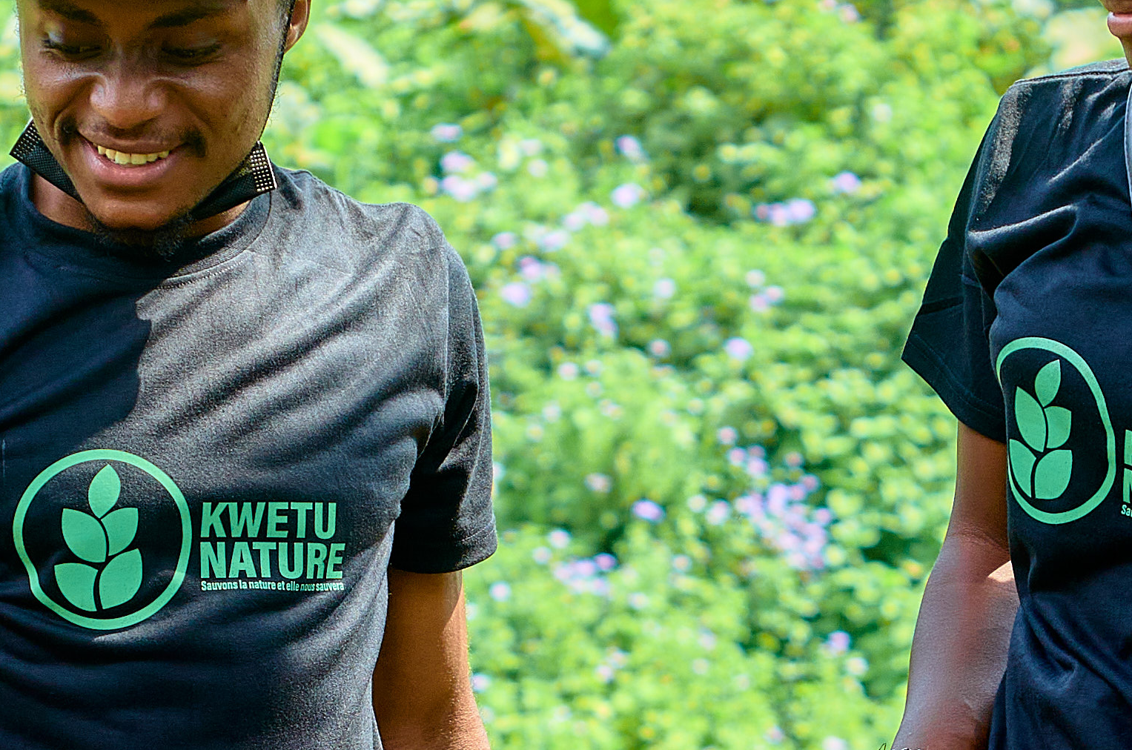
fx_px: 7595
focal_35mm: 242
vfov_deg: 5.7
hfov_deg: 8.5
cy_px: 485
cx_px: 217
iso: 125
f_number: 3.5
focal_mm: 50
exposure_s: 1/320
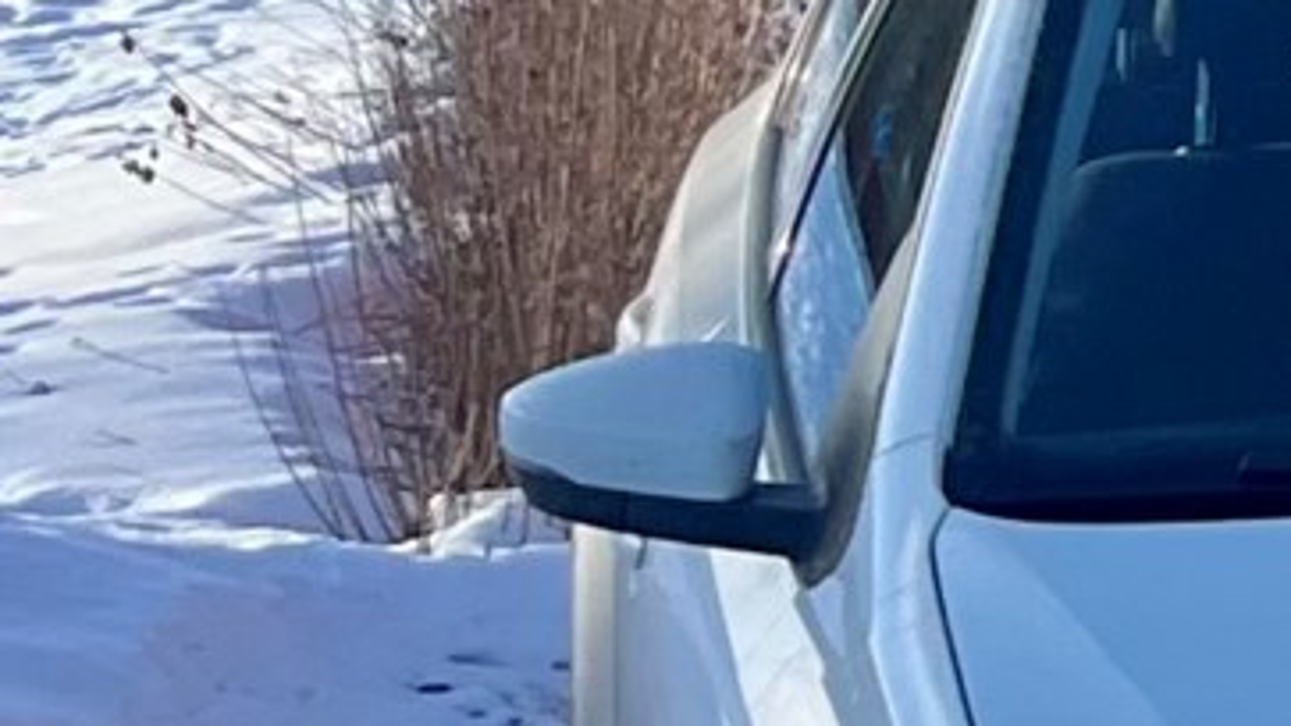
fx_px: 7701
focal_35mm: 225
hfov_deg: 7.4
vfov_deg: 5.0
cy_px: -1680
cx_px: 4837
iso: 50
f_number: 1.6
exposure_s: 1/1923
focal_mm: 5.1
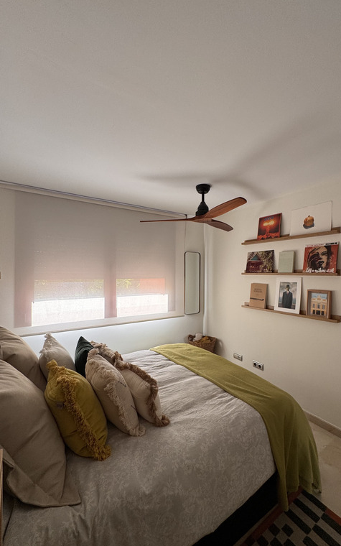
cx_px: 190
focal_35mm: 15
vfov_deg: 101.5
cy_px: 274
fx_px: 223
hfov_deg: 74.5
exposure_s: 1/99
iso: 100
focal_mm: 2.22
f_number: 2.2
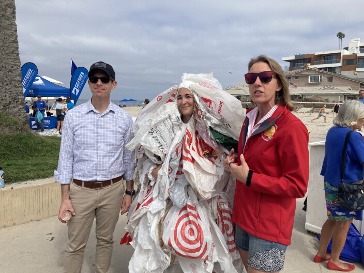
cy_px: 136
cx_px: 182
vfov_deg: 49.7
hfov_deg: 63.4
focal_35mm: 28
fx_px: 294
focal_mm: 3.99
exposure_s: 1/2667
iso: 20
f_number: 1.8
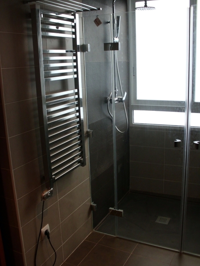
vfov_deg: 51.4
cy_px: 133
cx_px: 100
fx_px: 277
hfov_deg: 39.7
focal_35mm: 36
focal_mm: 6.3
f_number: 2.9
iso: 100
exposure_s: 1/60
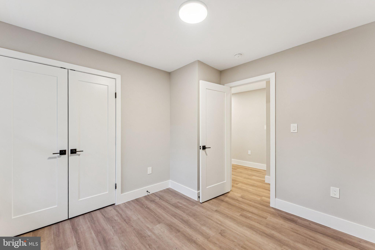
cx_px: 188
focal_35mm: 14
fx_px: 146
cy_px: 125
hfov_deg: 104.2
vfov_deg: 81.3
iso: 250
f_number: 9
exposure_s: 1/5
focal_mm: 14
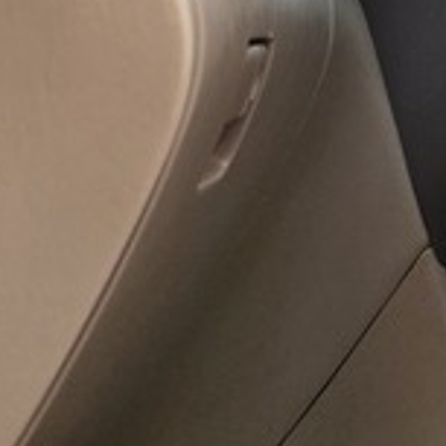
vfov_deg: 12.6
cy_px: -67
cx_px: 1009
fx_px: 1982
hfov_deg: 11.1
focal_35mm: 136
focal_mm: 6.25
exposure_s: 1/180
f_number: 1.7
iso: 160
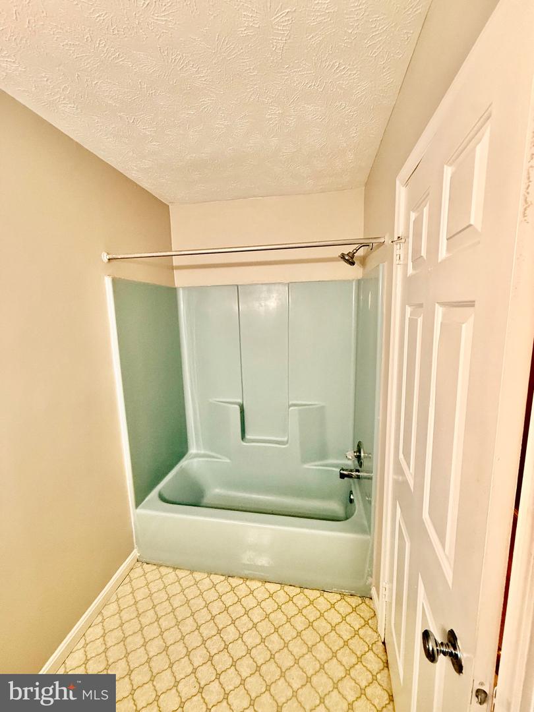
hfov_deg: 85.7
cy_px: 356
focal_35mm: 14
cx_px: 267
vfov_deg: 102.1
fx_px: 288
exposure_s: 1/60
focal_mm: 2.22
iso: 500
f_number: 2.2
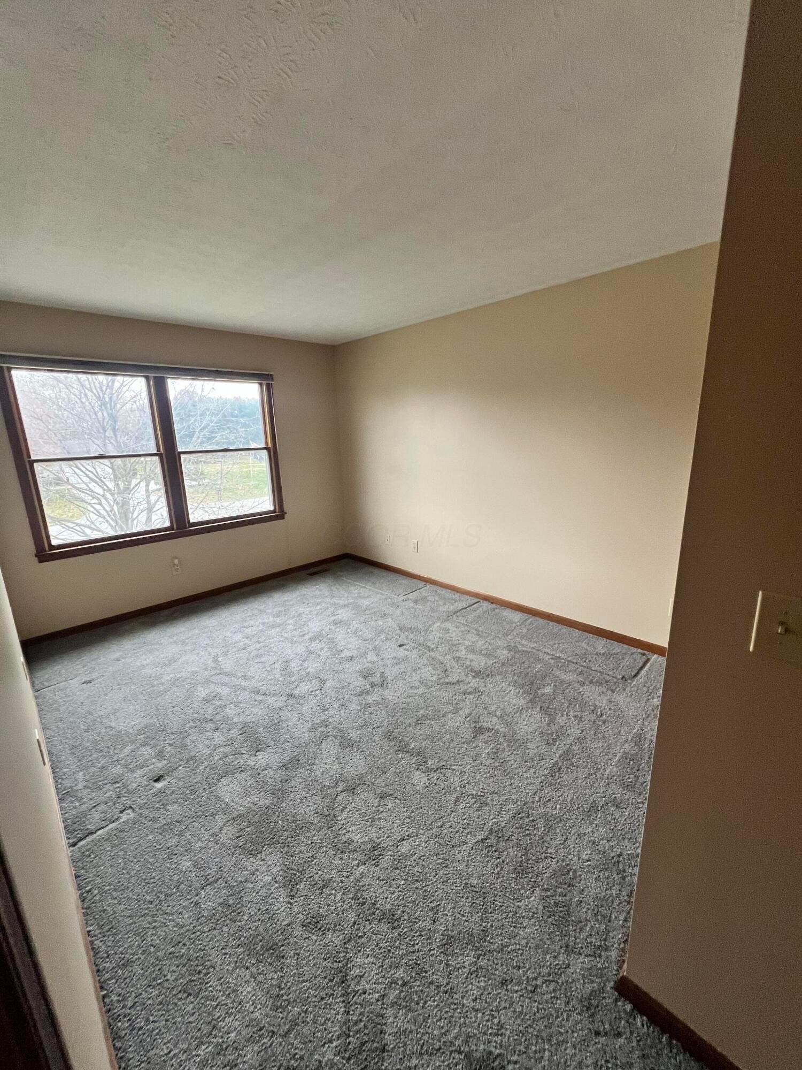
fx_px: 402
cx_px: 401
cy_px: 535
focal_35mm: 13
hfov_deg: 89.9
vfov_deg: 106.2
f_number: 1.8
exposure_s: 1/60
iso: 250
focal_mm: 1.57
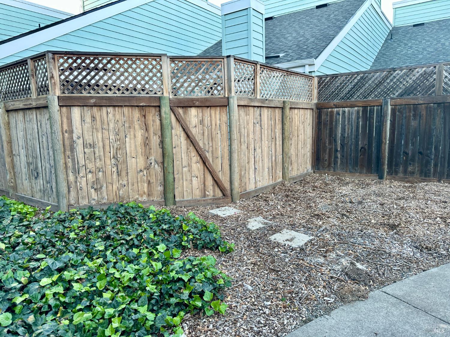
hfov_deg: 71.6
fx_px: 312
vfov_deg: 56.8
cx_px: 225
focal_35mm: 24
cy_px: 168
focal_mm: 6.86
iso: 80
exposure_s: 1/121
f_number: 1.78
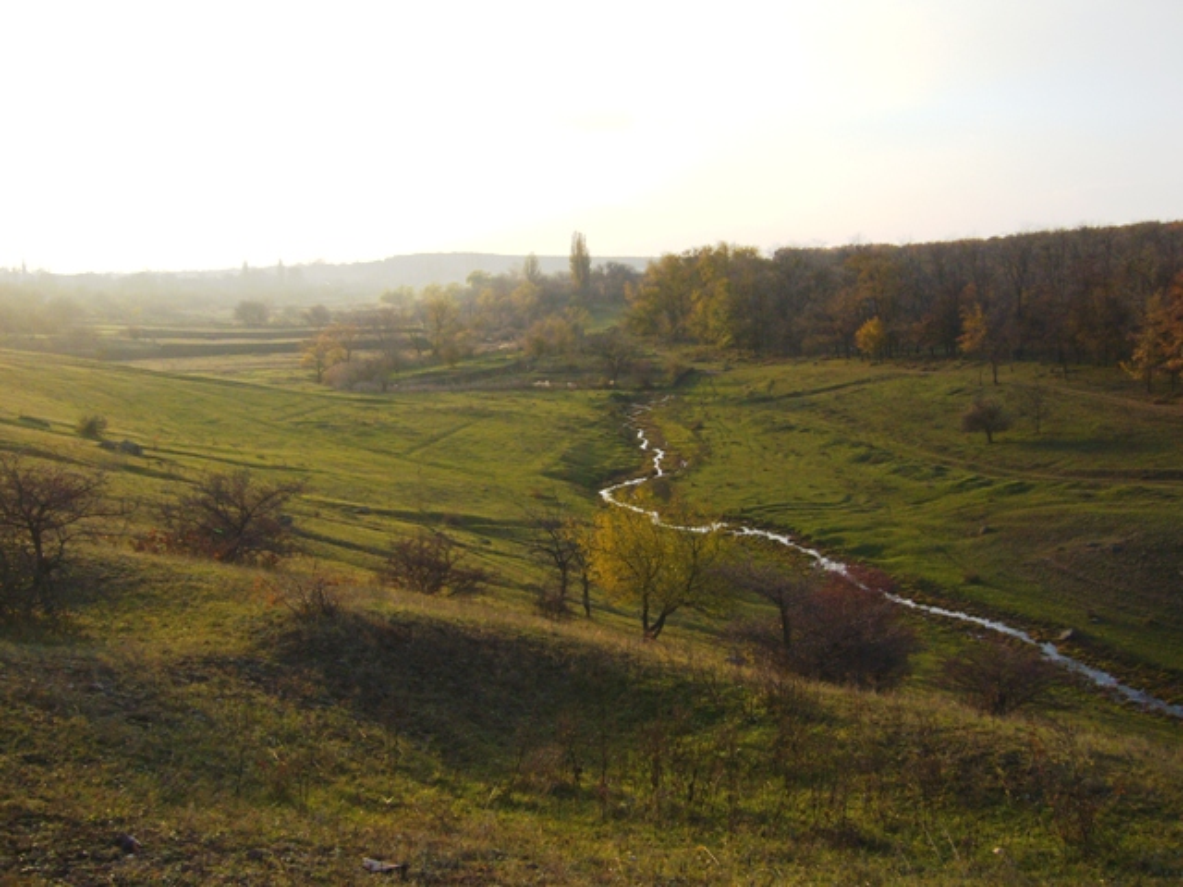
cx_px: 592
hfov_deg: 52.6
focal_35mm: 35
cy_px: 444
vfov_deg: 40.7
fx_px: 1196
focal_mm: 5.8
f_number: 5.6
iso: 80
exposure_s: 1/200
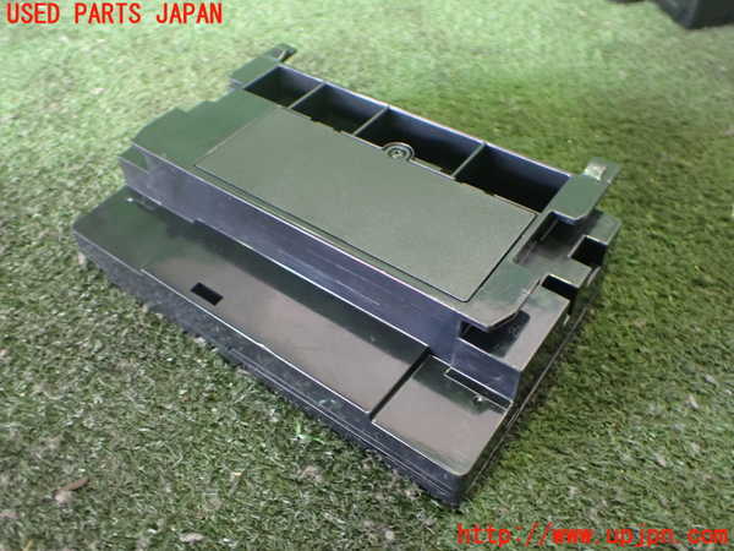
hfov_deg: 60.0
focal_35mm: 30
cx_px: 367
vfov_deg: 46.8
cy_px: 276
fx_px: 636
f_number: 2.3
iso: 800
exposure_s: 1/40
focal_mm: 5.4
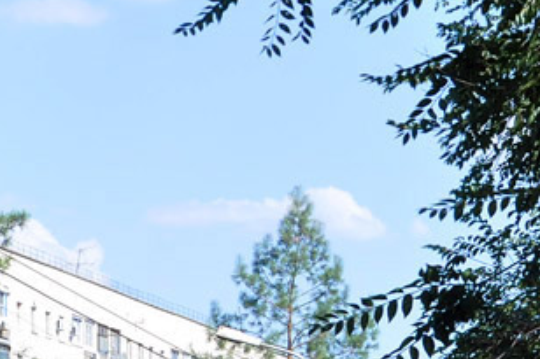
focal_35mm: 232
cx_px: 224
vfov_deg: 5.9
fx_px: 3478
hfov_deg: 8.9
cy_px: 502
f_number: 6.3
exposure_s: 1/320
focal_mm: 34
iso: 200
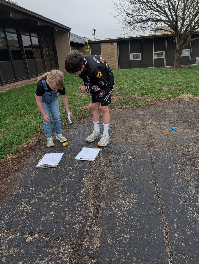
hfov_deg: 56.9
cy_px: 132
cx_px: 100
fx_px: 184
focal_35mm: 24
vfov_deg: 71.5
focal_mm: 6.9
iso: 37
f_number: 1.68
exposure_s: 1/252
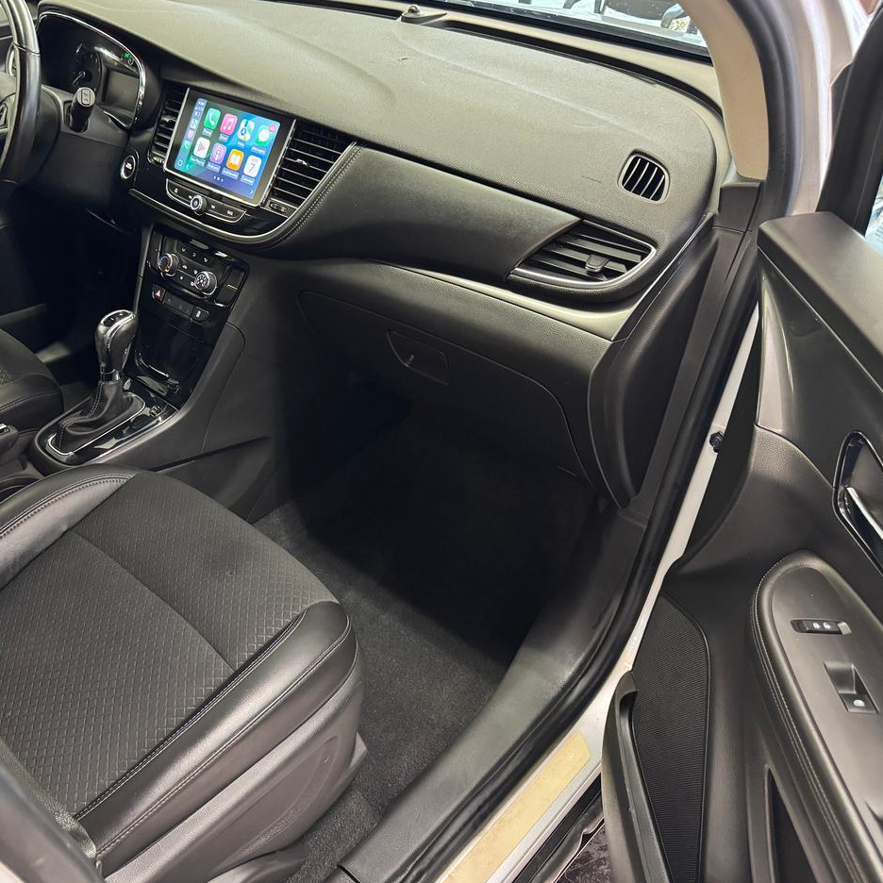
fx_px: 837
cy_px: 432
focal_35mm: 29
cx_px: 316
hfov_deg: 54.8
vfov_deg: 55.6
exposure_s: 1/40
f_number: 1.78
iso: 1000
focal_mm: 6.76
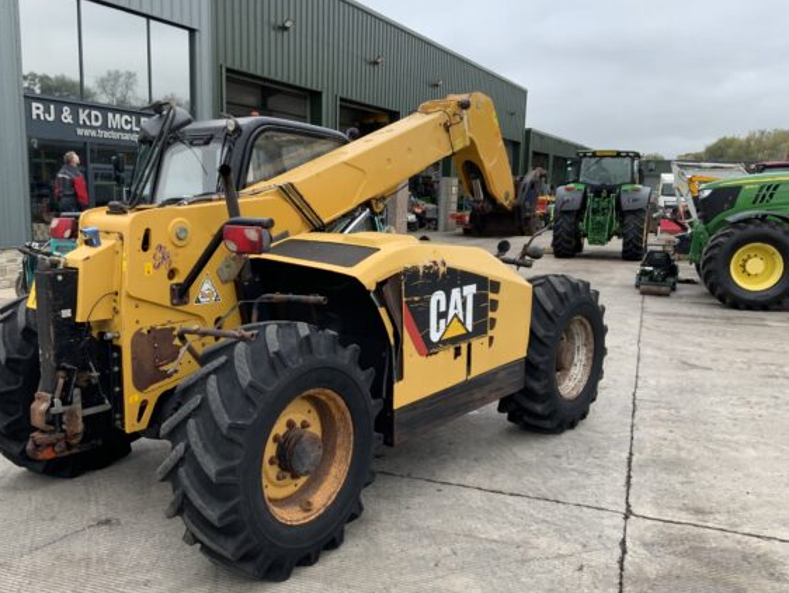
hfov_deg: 55.1
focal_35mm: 33
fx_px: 752
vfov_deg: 42.9
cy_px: 319
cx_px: 341
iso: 16
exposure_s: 1/122
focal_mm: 3
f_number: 1.8
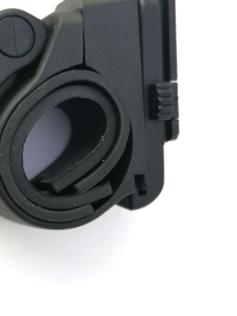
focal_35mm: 78
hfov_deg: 18.8
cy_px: 122
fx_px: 712
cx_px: 66
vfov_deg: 25.0
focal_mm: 5.58
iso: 50
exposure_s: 1/109
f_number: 1.8
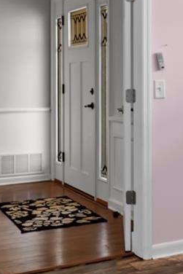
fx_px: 534
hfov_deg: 18.5
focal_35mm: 70
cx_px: 214
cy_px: 101
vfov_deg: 28.7
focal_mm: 11
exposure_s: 1/2
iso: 100
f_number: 8
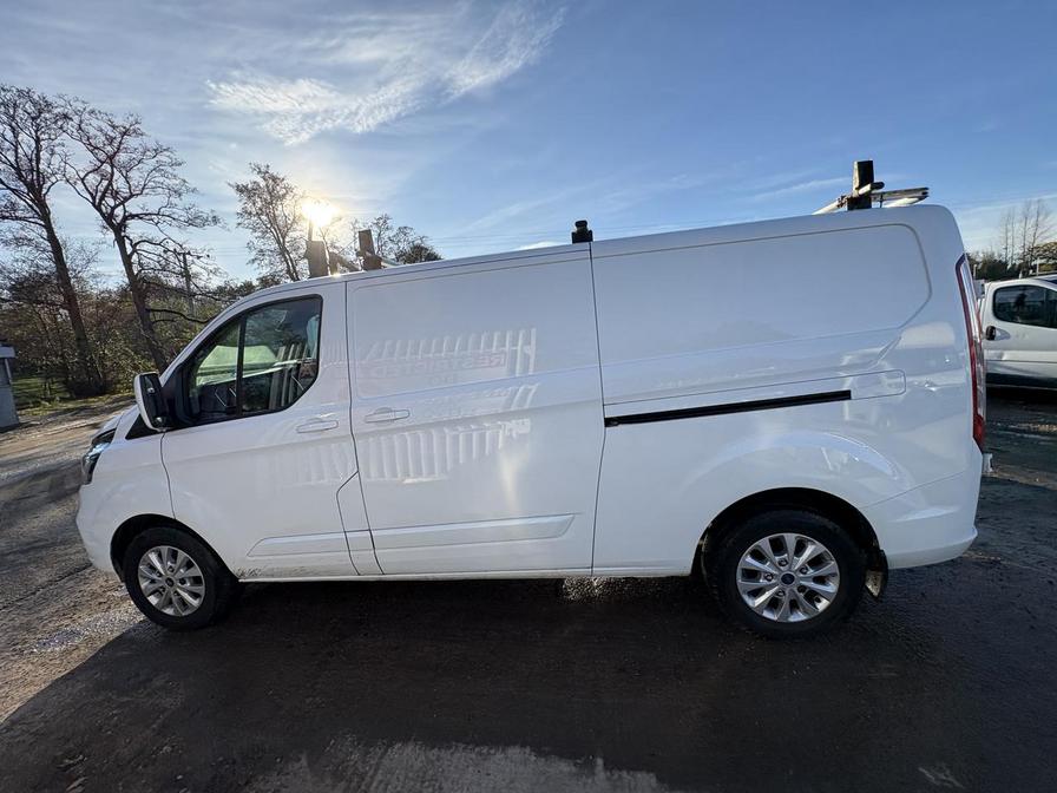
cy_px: 396
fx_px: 427
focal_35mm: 14
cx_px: 528
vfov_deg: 85.7
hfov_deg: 102.1
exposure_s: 1/1110
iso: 50
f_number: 2.2
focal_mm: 2.22
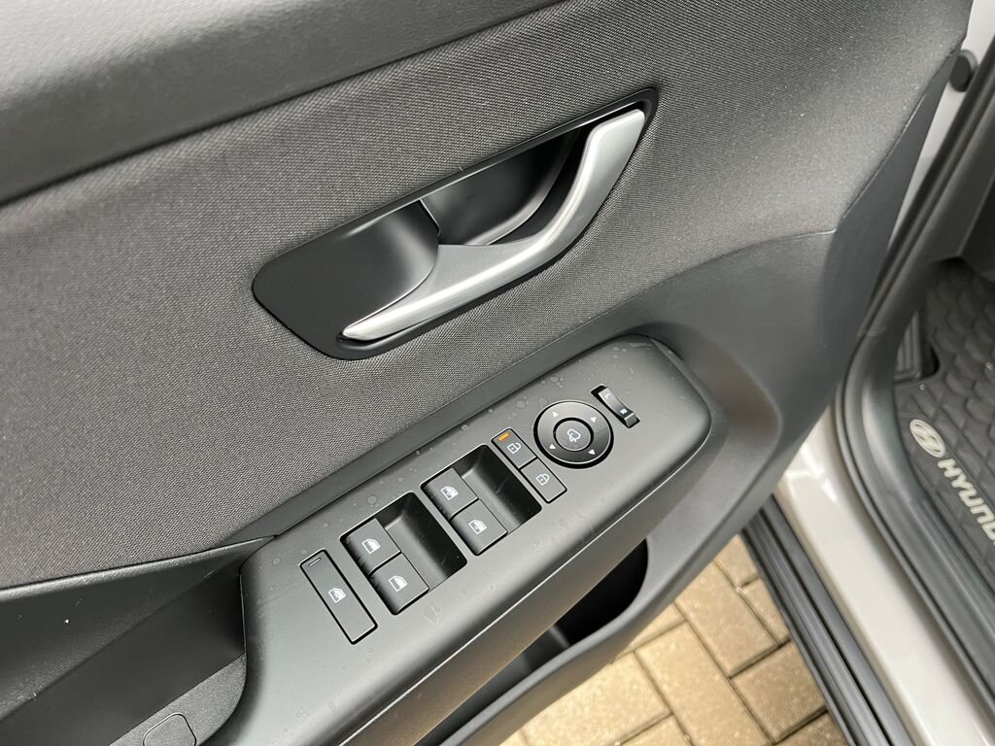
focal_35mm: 26
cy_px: 373
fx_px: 747
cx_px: 498
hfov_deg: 67.3
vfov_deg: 53.1
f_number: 1.6
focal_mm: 5.1
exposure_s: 1/71
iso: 125
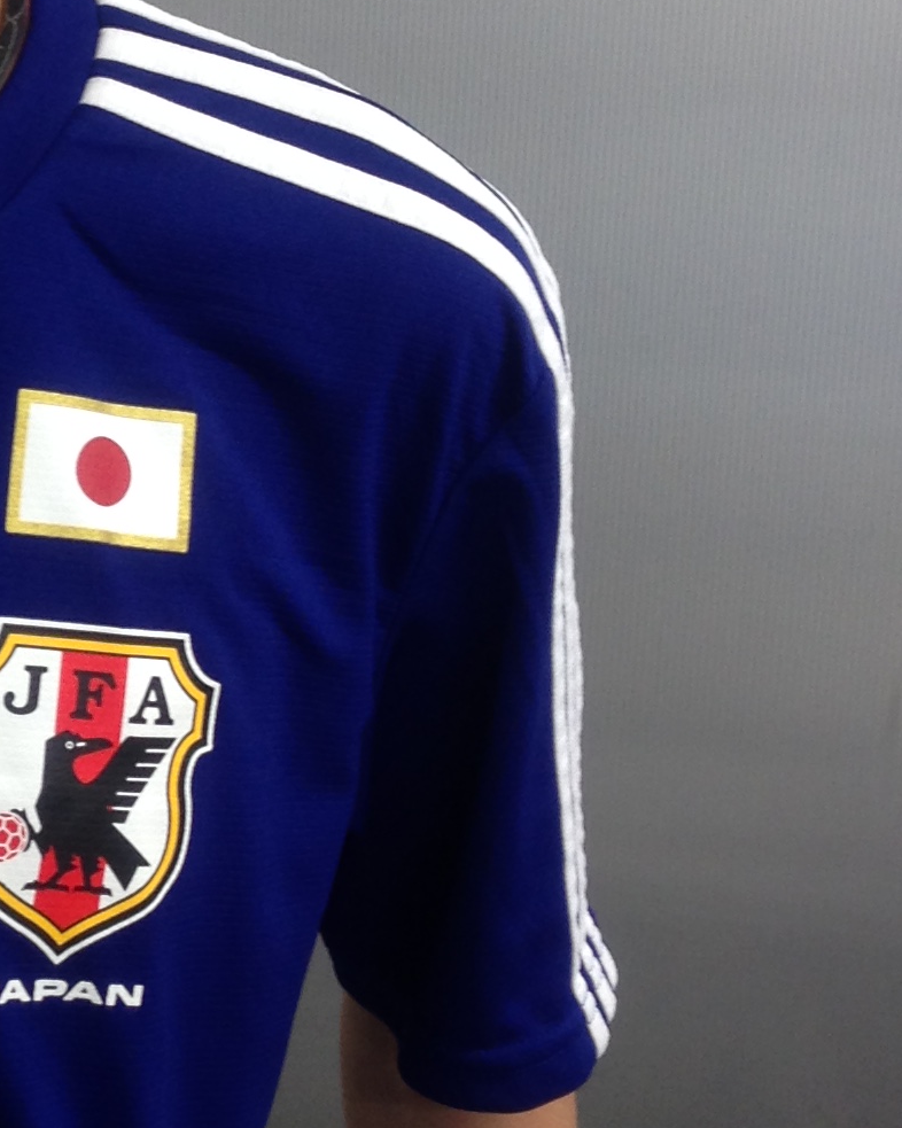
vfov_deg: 17.9
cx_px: -324
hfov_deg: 13.8
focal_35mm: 107
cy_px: 368
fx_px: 3572
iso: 50
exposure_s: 1/24
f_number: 2.4
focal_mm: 4.12
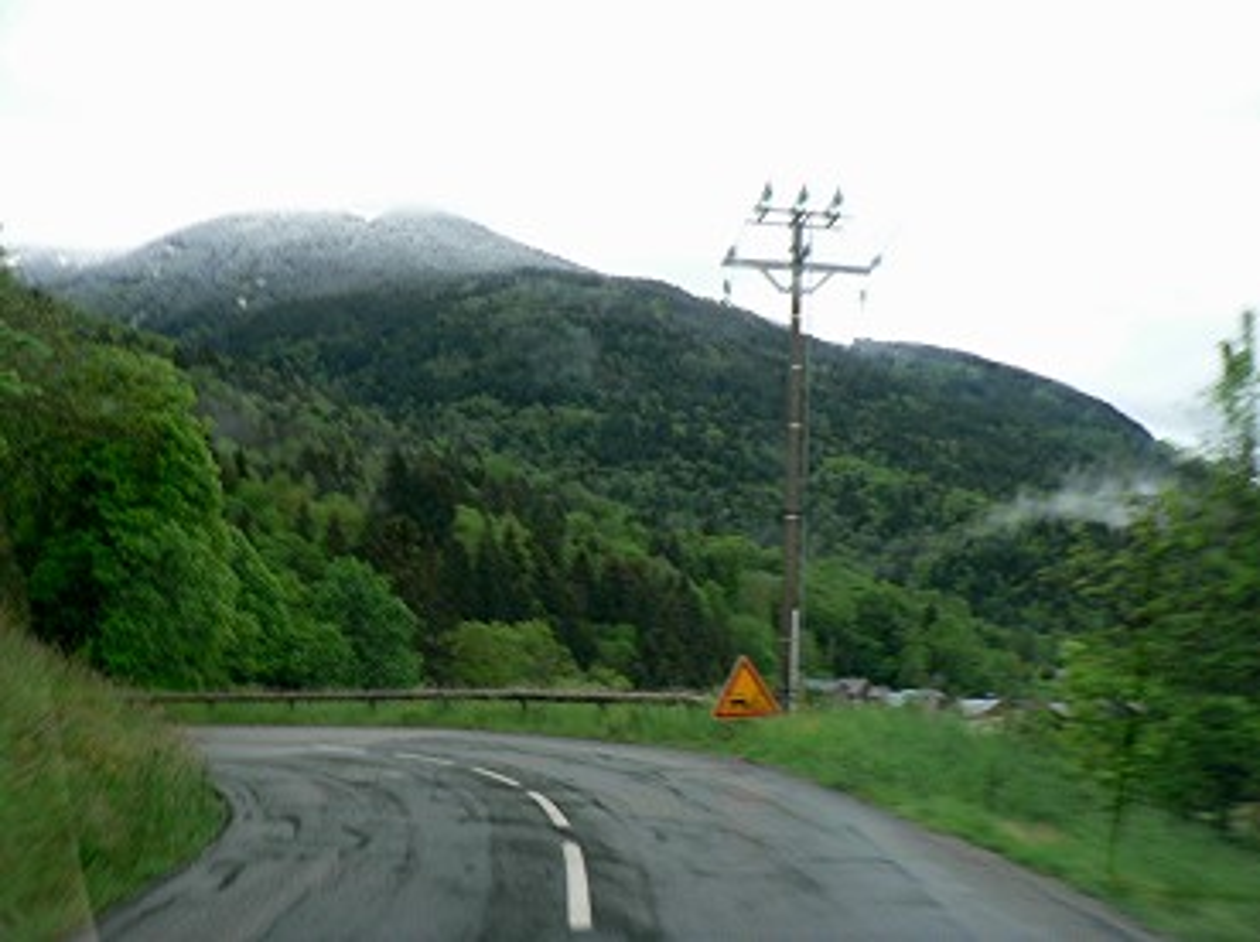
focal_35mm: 36
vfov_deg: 39.6
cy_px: 471
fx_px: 1309
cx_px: 630
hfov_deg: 51.4
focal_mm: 6
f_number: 2.8
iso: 100
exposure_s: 1/30
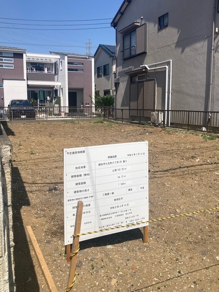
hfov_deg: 45.4
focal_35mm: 31
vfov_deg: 58.3
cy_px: 136
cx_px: 118
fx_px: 261
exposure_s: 1/3472
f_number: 1.8
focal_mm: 3.99
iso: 20
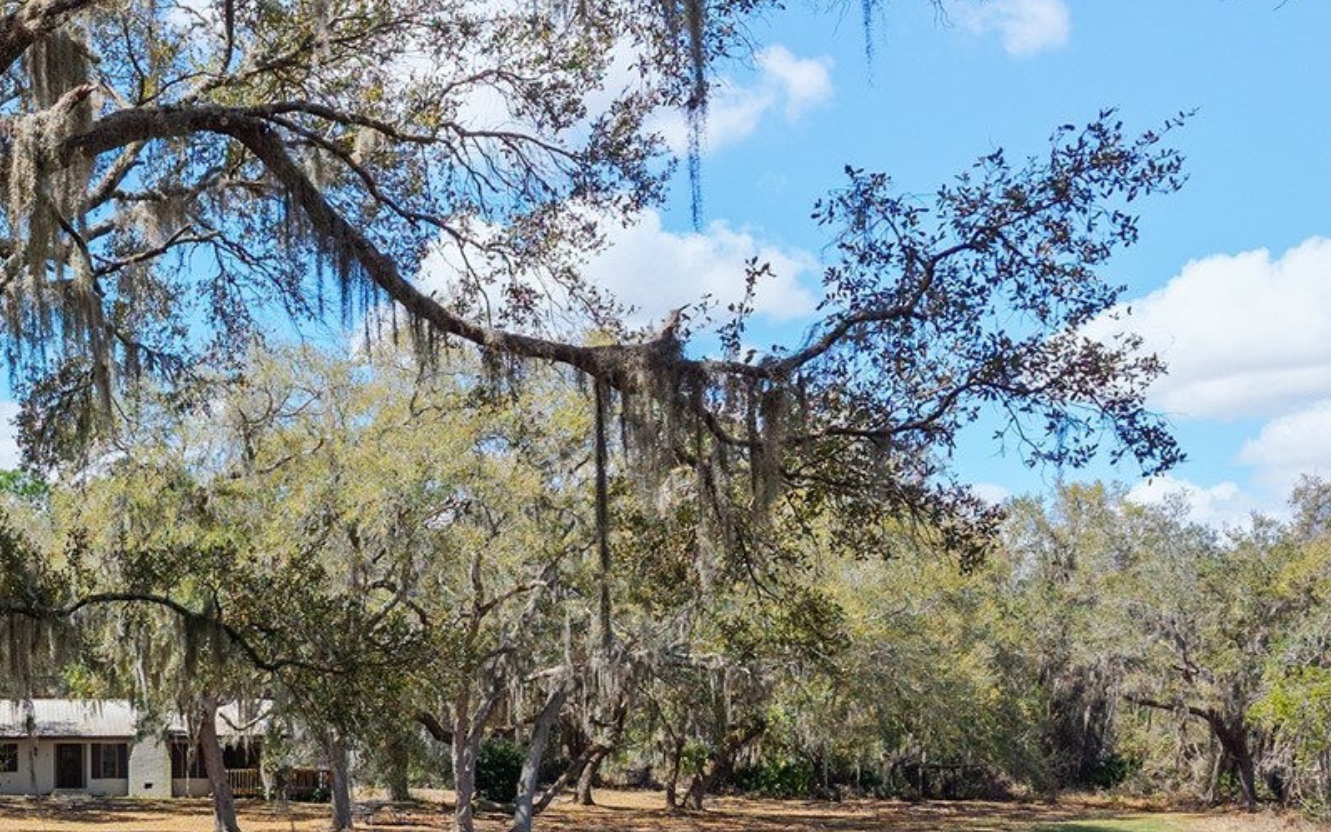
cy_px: 765
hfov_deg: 36.7
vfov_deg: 24.5
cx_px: 98
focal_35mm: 51
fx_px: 1850
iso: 230
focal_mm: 8.67
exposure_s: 1/2500
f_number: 1.8
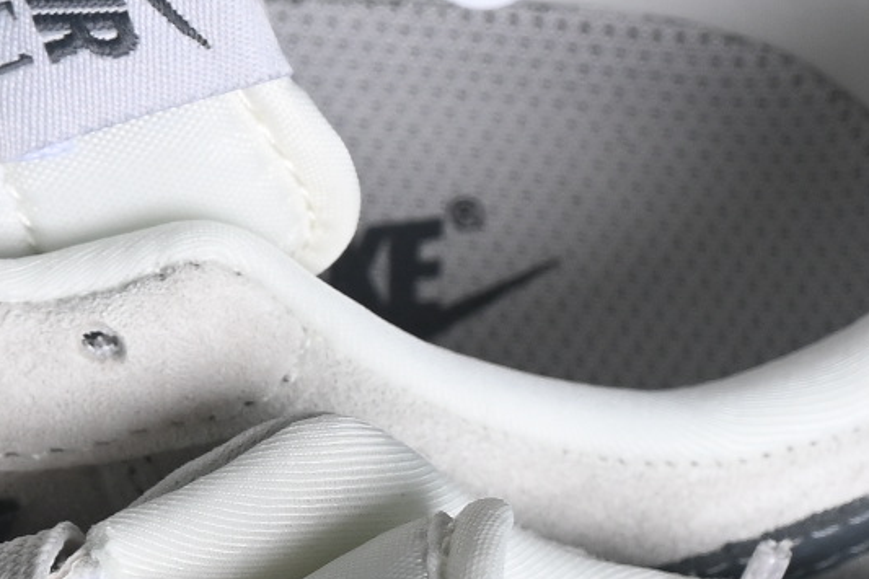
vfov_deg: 3.5
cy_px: 819
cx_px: -271
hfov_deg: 5.2
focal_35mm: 392
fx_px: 9459
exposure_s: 1/80
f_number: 7.1
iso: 160
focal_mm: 50
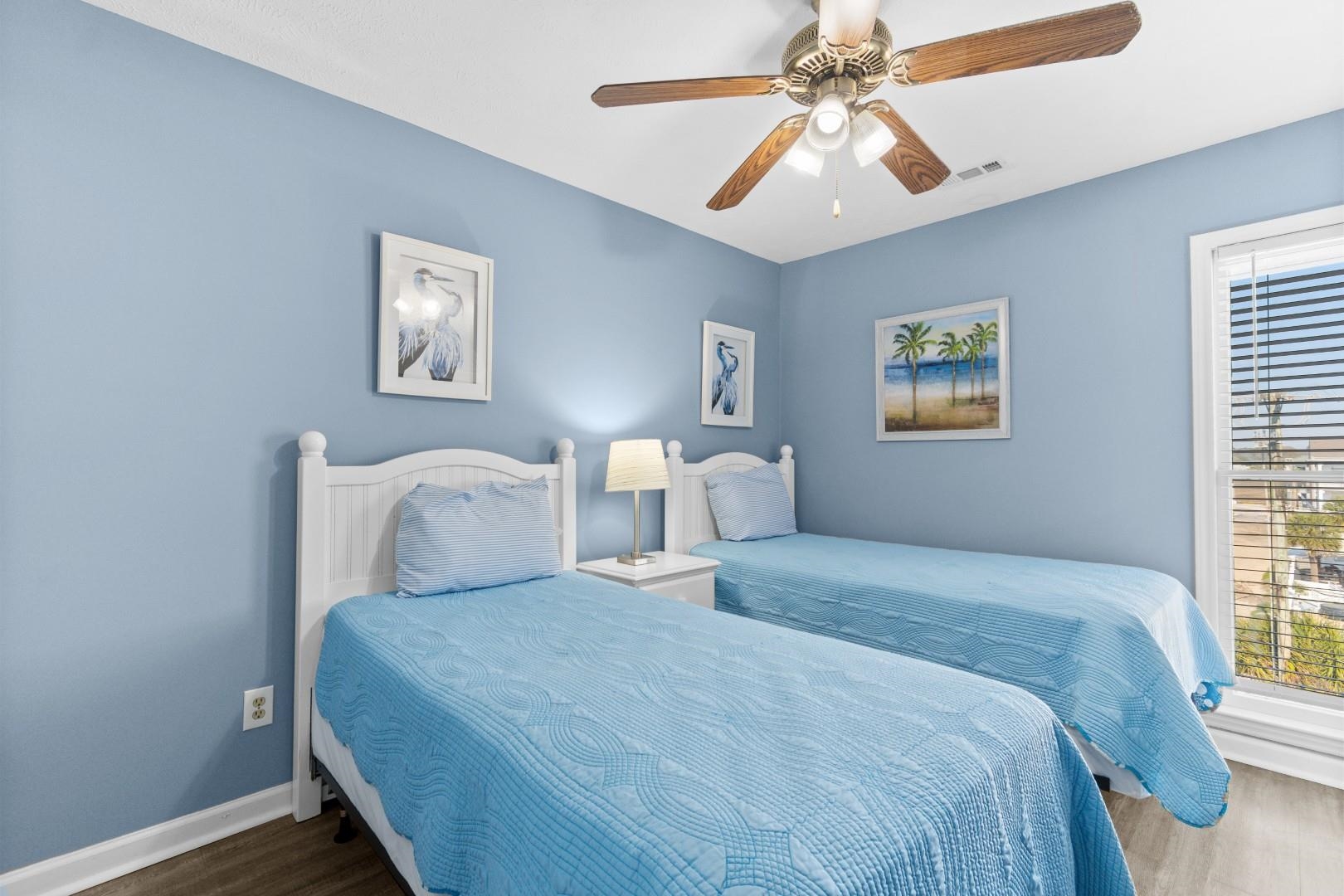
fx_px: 560
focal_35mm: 15
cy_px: 448
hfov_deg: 100.4
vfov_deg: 77.3
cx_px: 672
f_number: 4.5
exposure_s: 1/25
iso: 100
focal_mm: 10
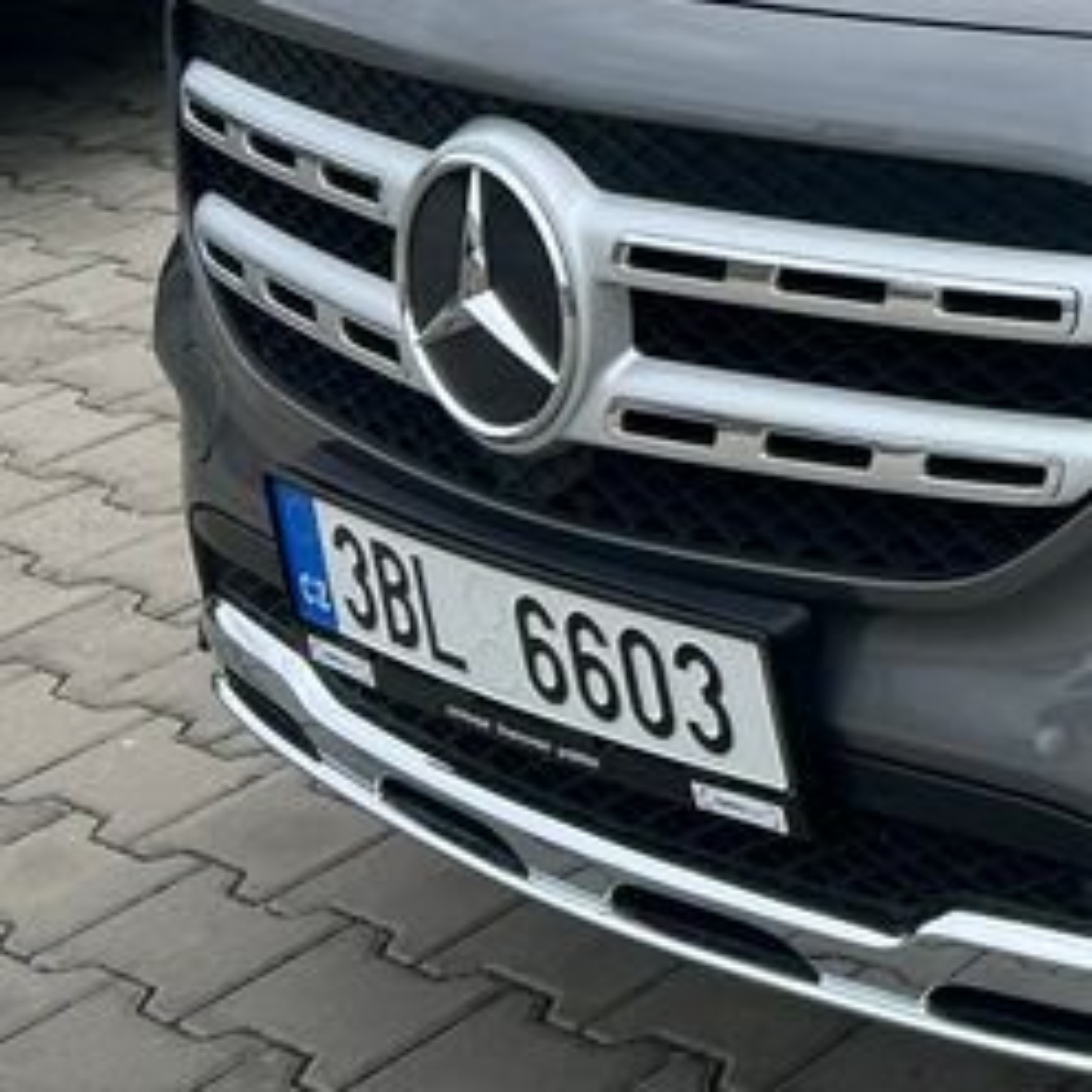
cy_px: -247
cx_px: 1832
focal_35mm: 95
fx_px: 3391
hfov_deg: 16.1
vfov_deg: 17.4
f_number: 1.5
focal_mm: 5.7
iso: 50
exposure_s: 1/1311
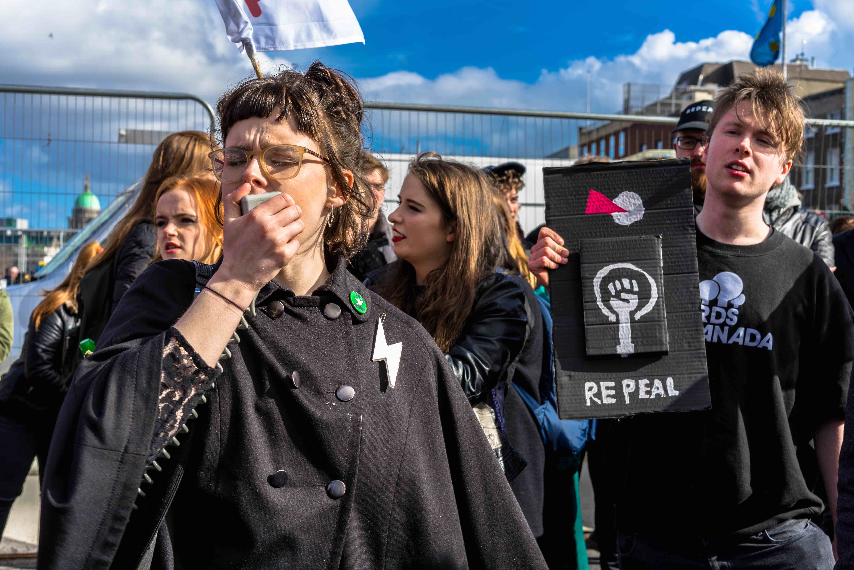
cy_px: 285
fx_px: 1305
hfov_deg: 36.2
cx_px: 427
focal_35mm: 55
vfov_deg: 24.6
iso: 100
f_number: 9
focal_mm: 55
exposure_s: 1/160
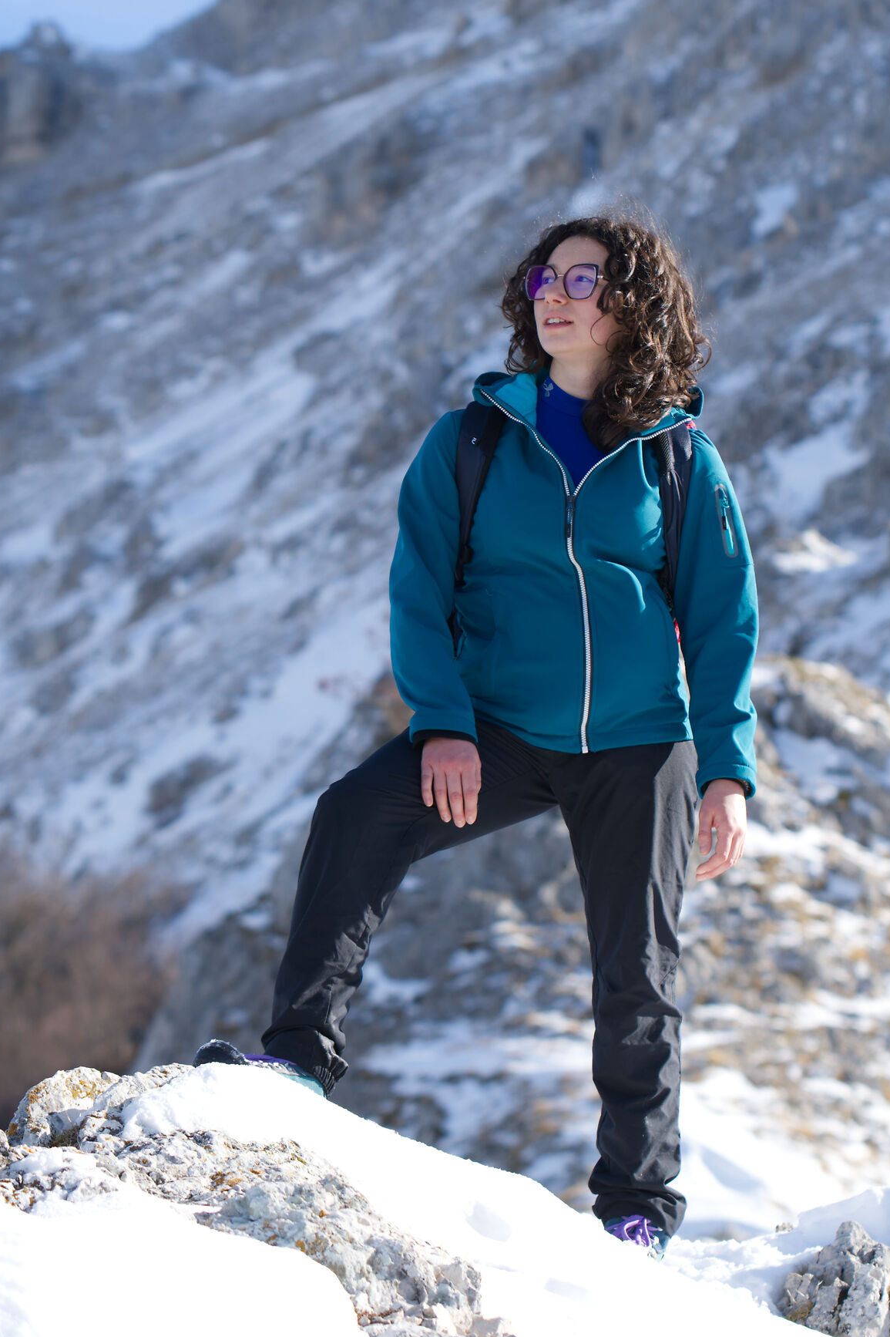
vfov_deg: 13.2
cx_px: 573
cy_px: 438
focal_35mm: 156
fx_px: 5777
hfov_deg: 8.8
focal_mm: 75
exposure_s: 1/640
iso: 100
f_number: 3.5
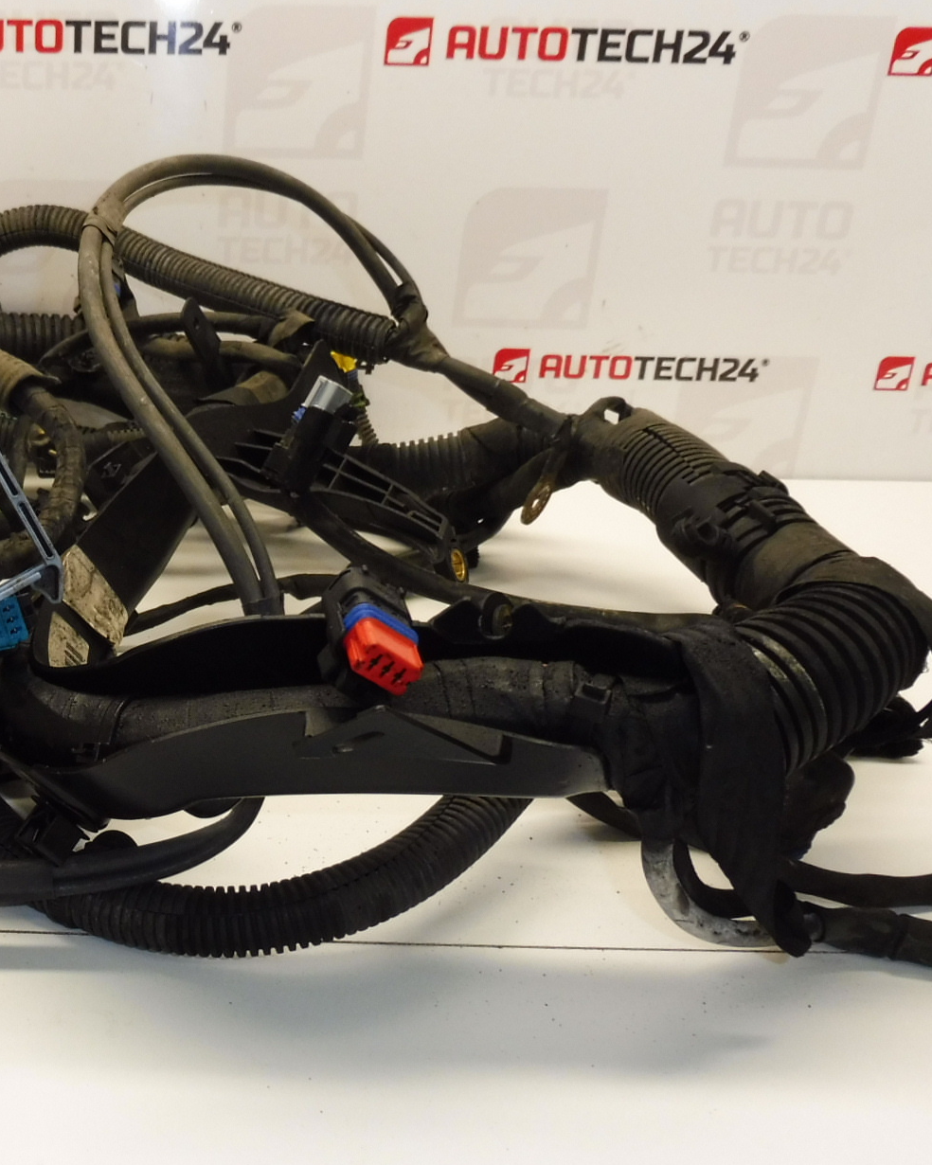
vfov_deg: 46.6
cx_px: 40
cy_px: 691
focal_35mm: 39
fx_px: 1345
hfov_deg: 35.3
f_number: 3.5
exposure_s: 1/60
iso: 200
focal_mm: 4.3
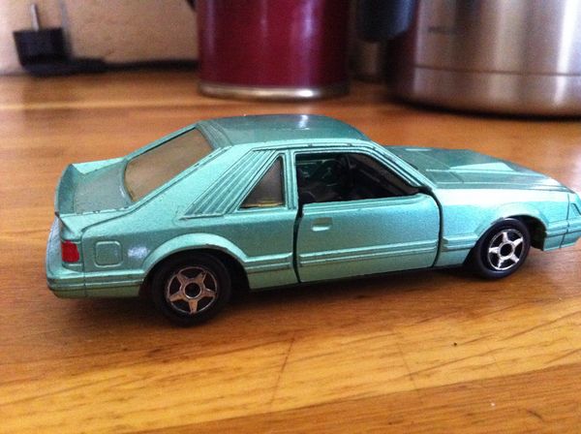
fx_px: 587
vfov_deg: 40.6
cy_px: 217
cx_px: 290
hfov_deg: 52.7
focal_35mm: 35
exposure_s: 1/17
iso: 800
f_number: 2.8
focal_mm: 3.85
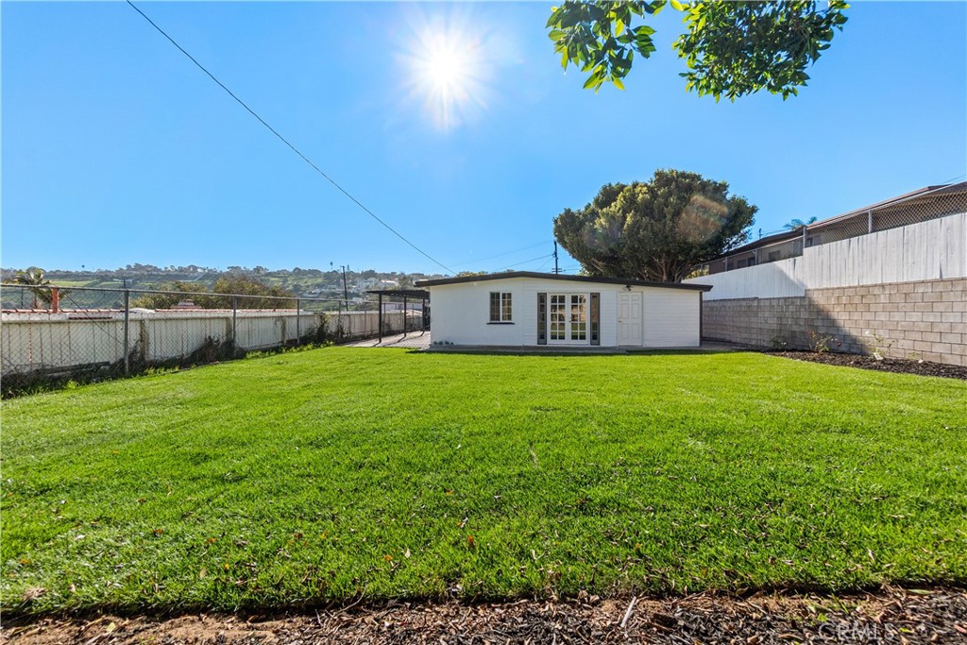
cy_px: 322
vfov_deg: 77.3
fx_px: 403
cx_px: 484
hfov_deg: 100.4
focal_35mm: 15
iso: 400
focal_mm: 10
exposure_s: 1/1000
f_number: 8
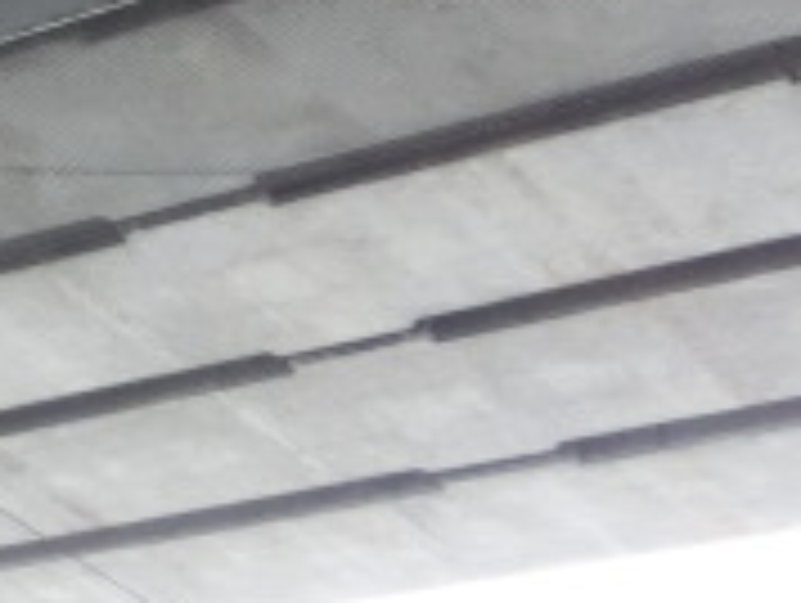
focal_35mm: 122
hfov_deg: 15.0
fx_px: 2827
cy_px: -310
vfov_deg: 11.6
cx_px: -387
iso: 800
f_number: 3.9
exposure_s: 1/30
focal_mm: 6
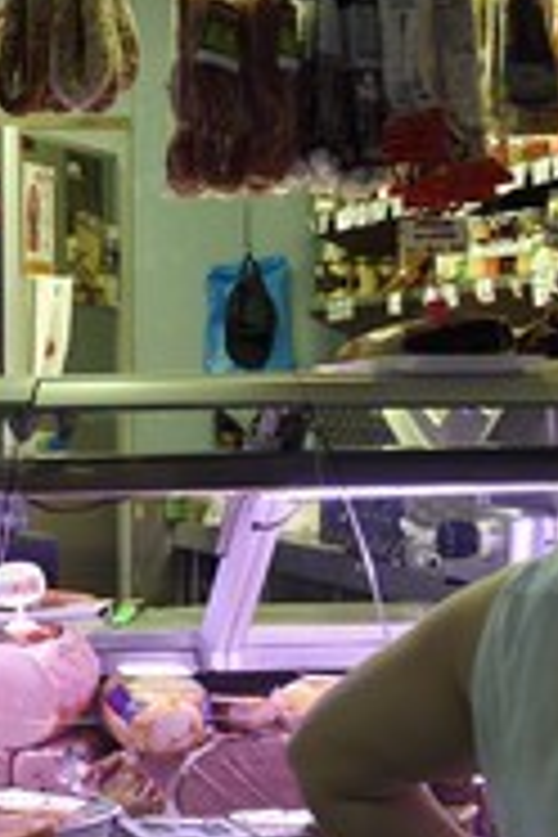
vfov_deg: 23.6
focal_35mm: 86
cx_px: -220
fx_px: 1999
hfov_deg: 15.0
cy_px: 432
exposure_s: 1/50
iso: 800
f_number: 7.1
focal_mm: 38
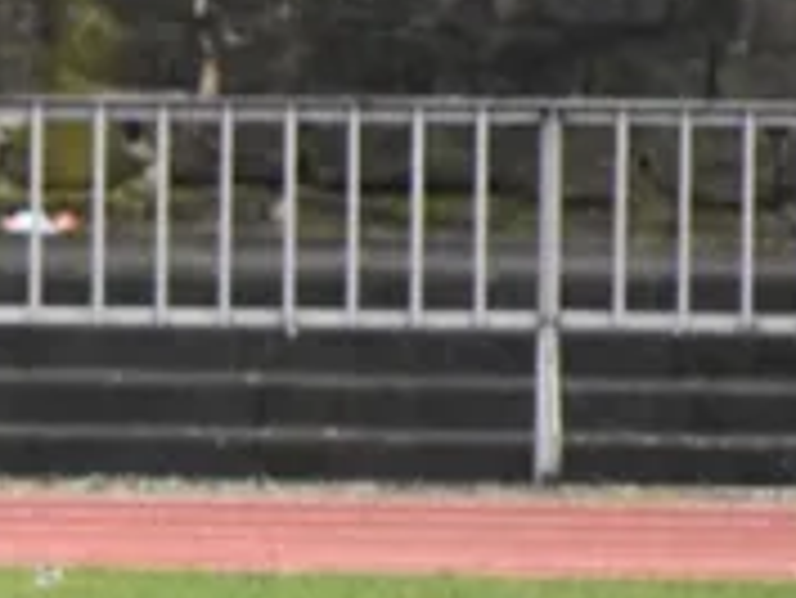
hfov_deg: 1.2
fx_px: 38290
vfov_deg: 0.9
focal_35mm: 1664
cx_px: -976
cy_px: 333
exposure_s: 1/3200
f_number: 5.6
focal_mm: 300
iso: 4500
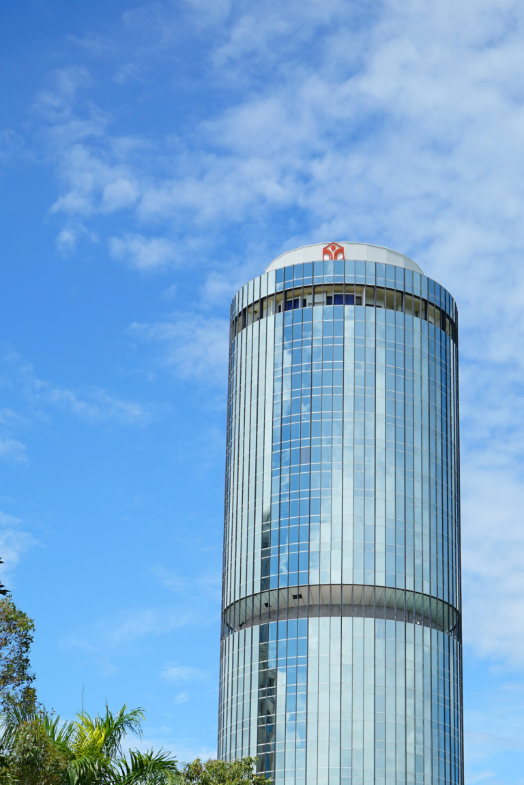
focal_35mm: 75
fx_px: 1637
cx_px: 378
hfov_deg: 18.1
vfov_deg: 26.6
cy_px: 601
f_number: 6.3
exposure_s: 1/640
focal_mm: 48
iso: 100
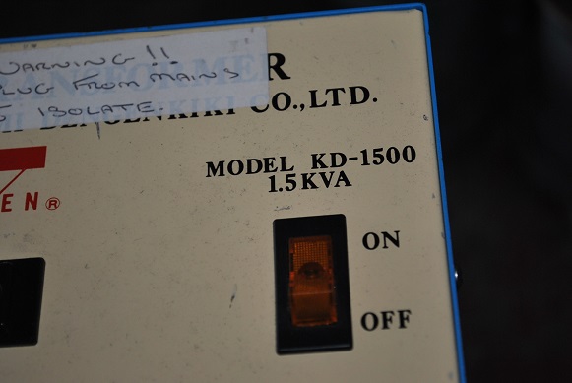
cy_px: 192
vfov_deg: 16.6
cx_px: 286
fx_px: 1312
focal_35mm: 82
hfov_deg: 24.6
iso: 200
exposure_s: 1/60
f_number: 5.6
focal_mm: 55
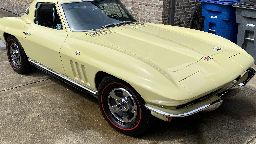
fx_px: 265
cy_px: 61
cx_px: 126
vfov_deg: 30.4
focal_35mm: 39
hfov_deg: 51.6
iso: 32
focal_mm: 4.25
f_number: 1.8
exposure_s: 1/2688
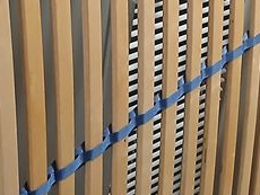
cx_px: 133
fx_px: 850
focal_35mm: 113
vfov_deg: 13.1
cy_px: 76
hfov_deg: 17.4
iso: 500
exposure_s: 1/20
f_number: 1.8
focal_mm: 3.98
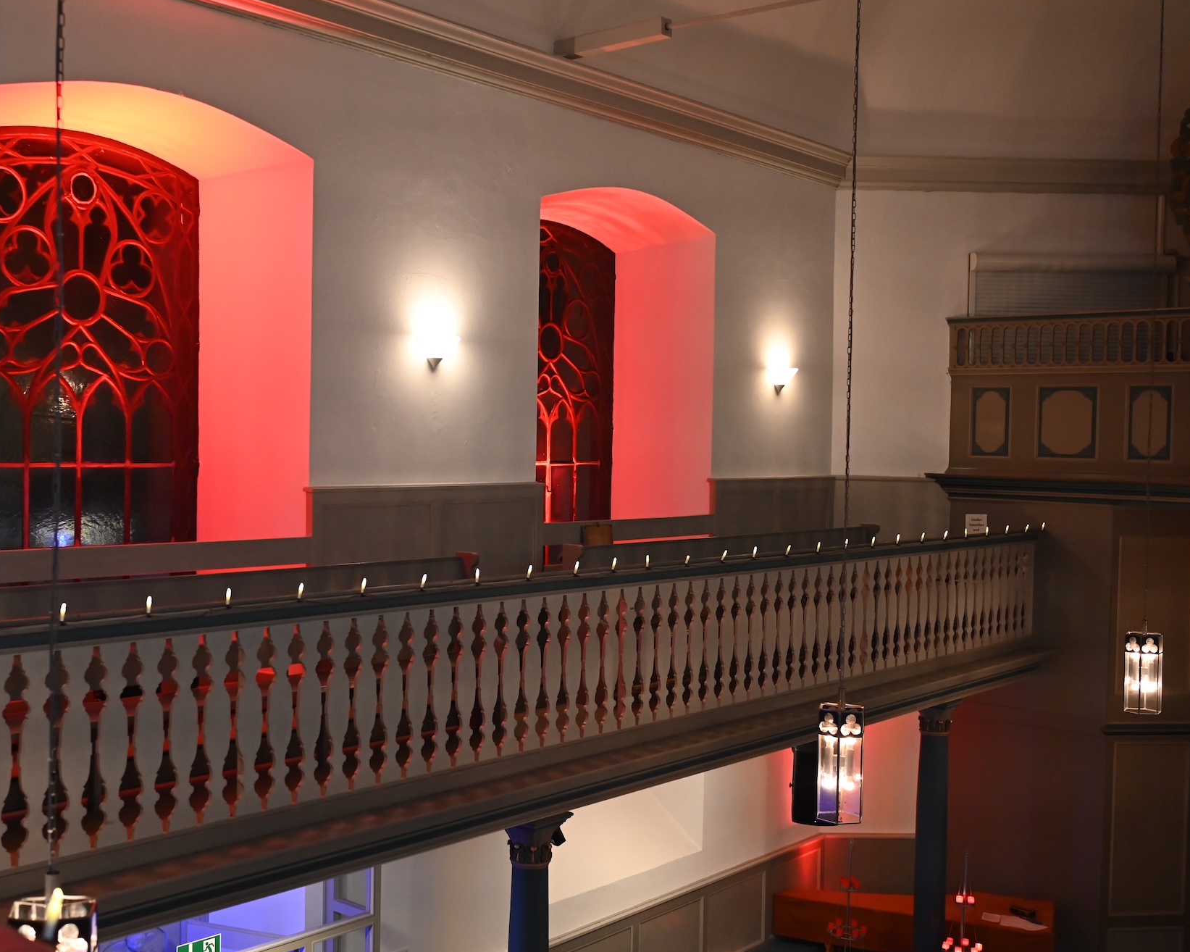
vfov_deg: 37.3
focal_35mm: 40
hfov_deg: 45.6
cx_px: 487
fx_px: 1409
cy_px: 478
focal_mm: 35
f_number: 2.8
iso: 2500
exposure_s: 1/125
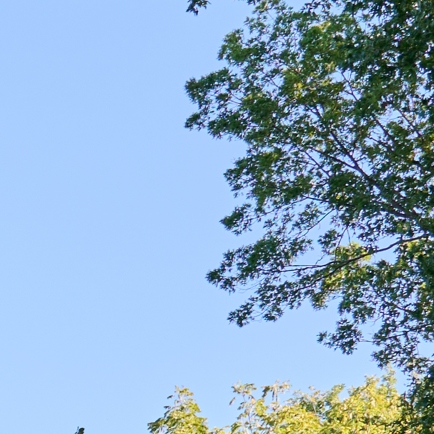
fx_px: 2823
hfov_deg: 7.1
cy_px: 844
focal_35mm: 199
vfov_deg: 8.4
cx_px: -1160
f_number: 2.8
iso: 64
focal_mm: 24
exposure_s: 1/500
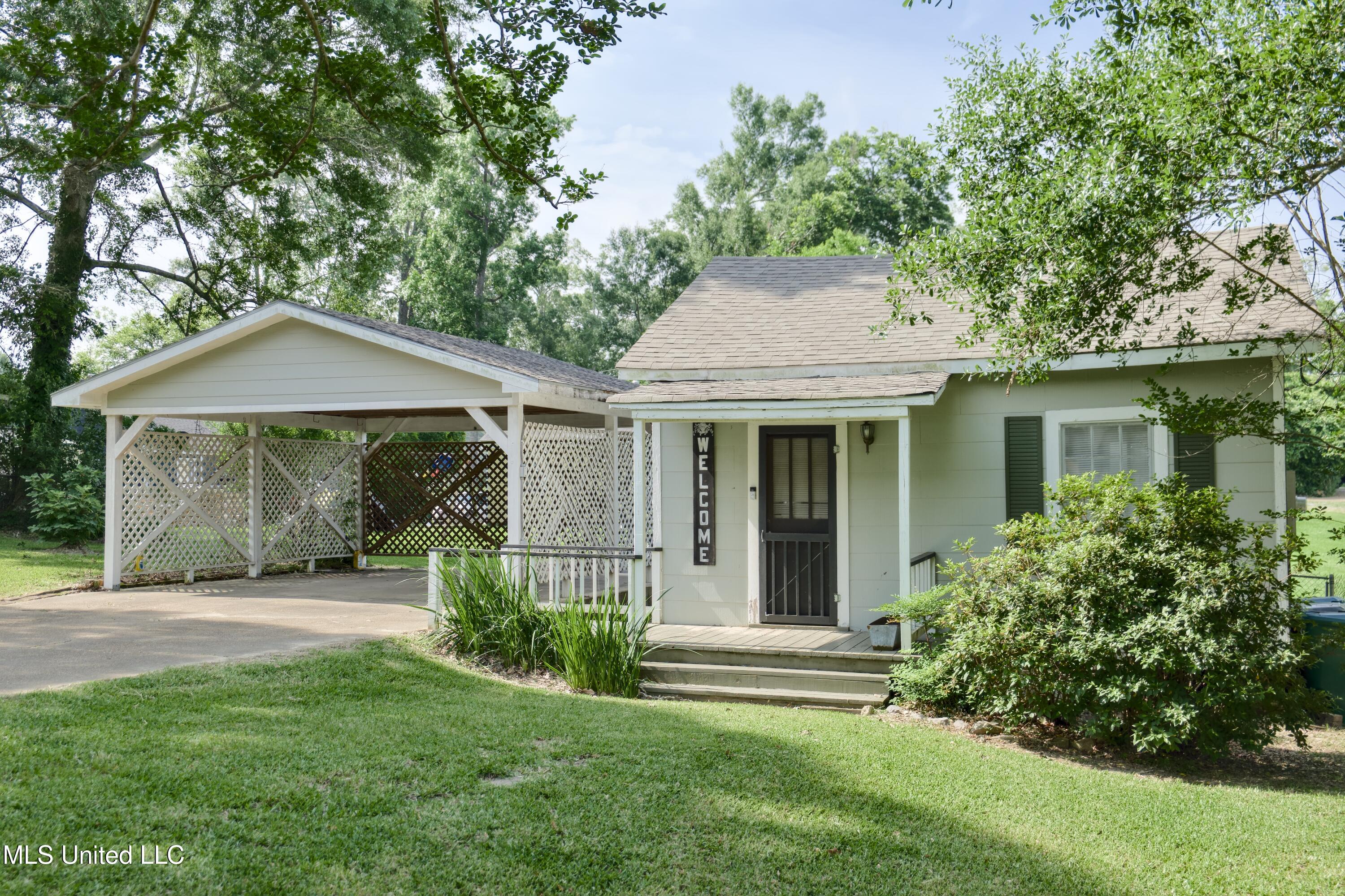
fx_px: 1345
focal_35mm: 36
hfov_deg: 53.1
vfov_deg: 36.9
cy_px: 448
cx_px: 672
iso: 100
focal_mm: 36
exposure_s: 1/400
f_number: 4.5
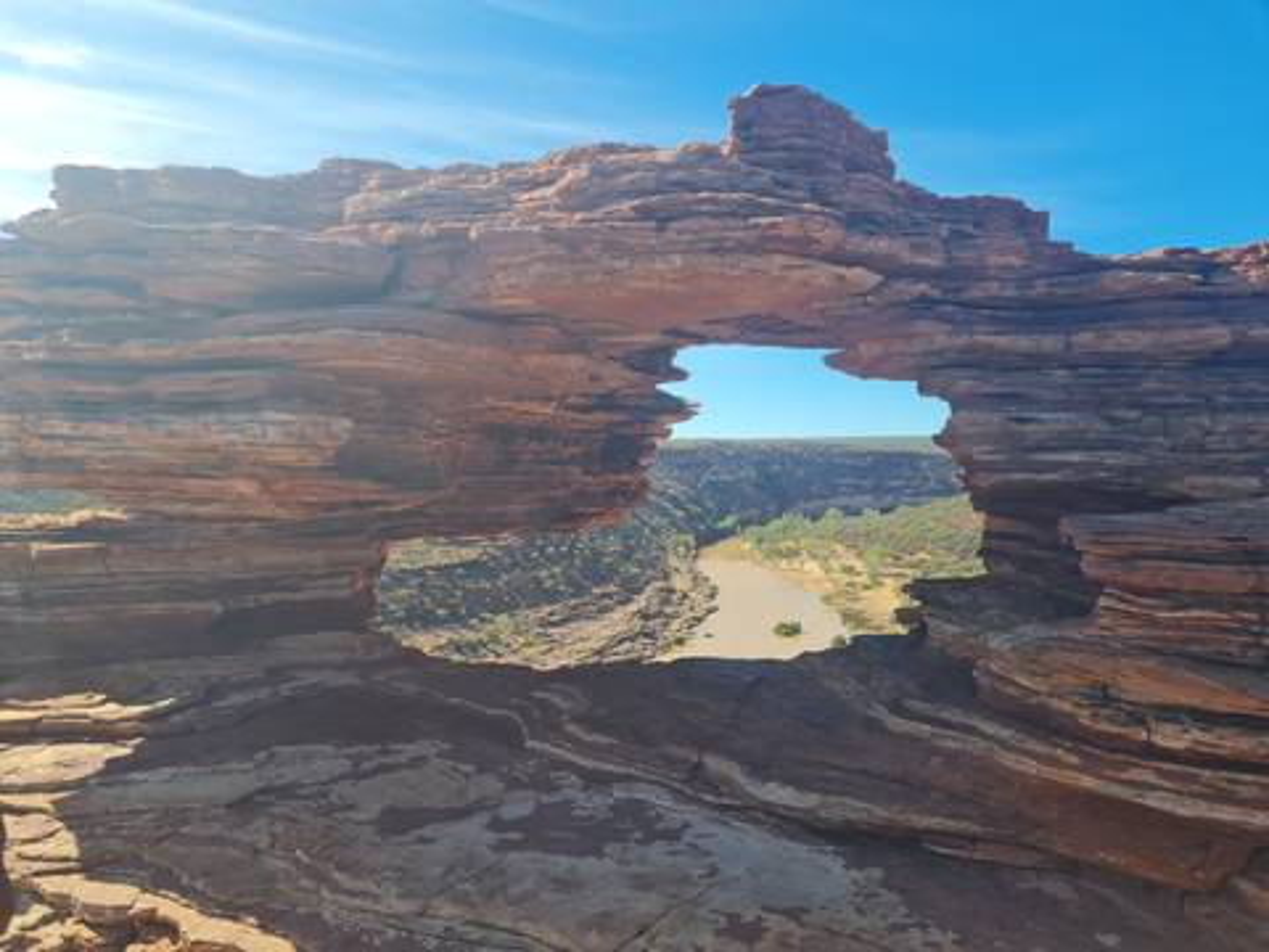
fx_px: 953
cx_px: 634
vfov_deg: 53.1
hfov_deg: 67.3
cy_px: 476
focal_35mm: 26
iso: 50
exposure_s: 1/1433
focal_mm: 5.4
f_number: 1.8
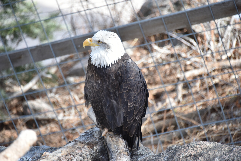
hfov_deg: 8.9
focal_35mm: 230
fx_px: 1540
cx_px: 120
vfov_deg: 6.0
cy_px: 80
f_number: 5.6
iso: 1400
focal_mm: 230
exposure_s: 1/500
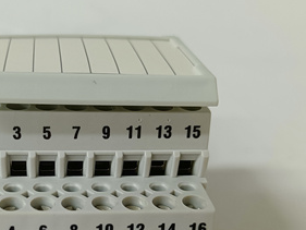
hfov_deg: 38.5
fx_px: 424
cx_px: 73
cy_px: 175
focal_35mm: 48
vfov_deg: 29.8
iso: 754
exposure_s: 1/50
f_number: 1.9
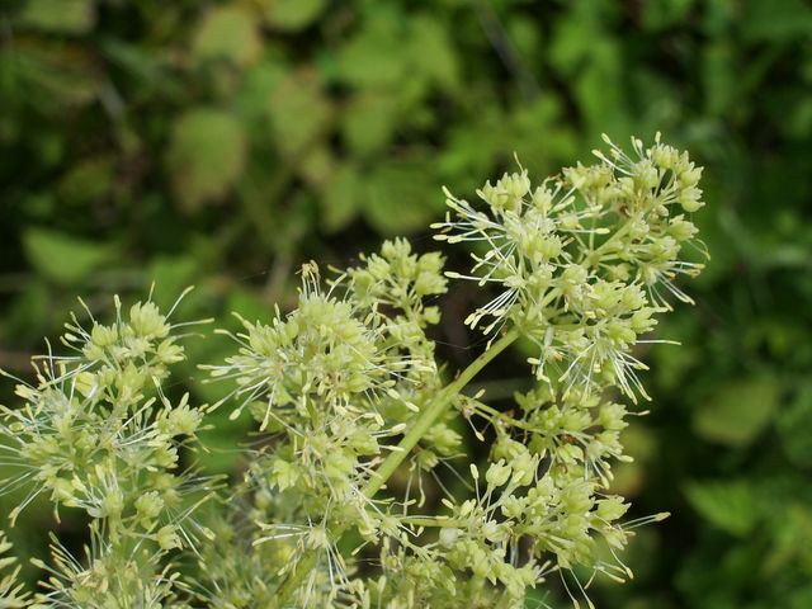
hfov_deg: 31.2
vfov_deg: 23.7
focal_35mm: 62
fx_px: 1454
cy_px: 304
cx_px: 406
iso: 50
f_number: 5.6
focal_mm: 10.2
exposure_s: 1/500
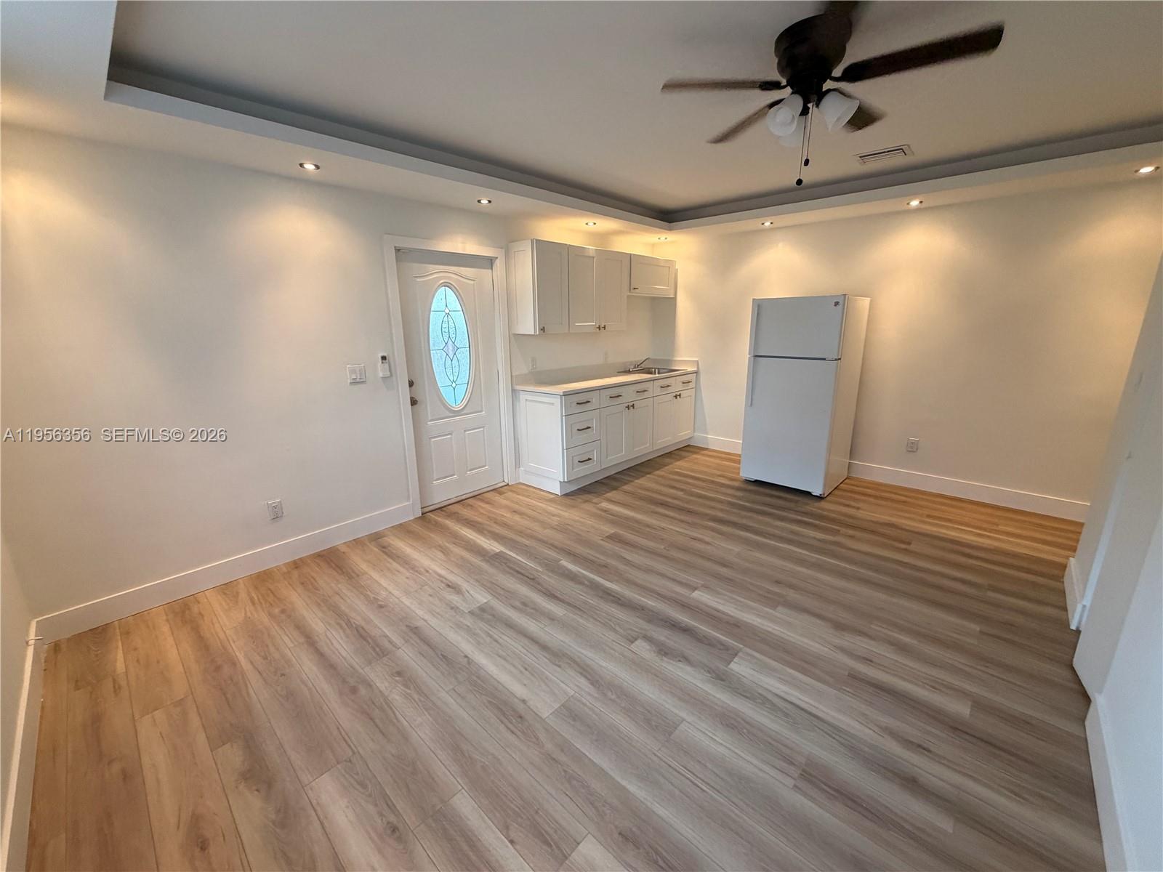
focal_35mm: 14
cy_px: 436
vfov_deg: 85.7
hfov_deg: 102.1
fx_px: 470
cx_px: 582
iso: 320
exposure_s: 1/120
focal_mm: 2.22
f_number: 2.2
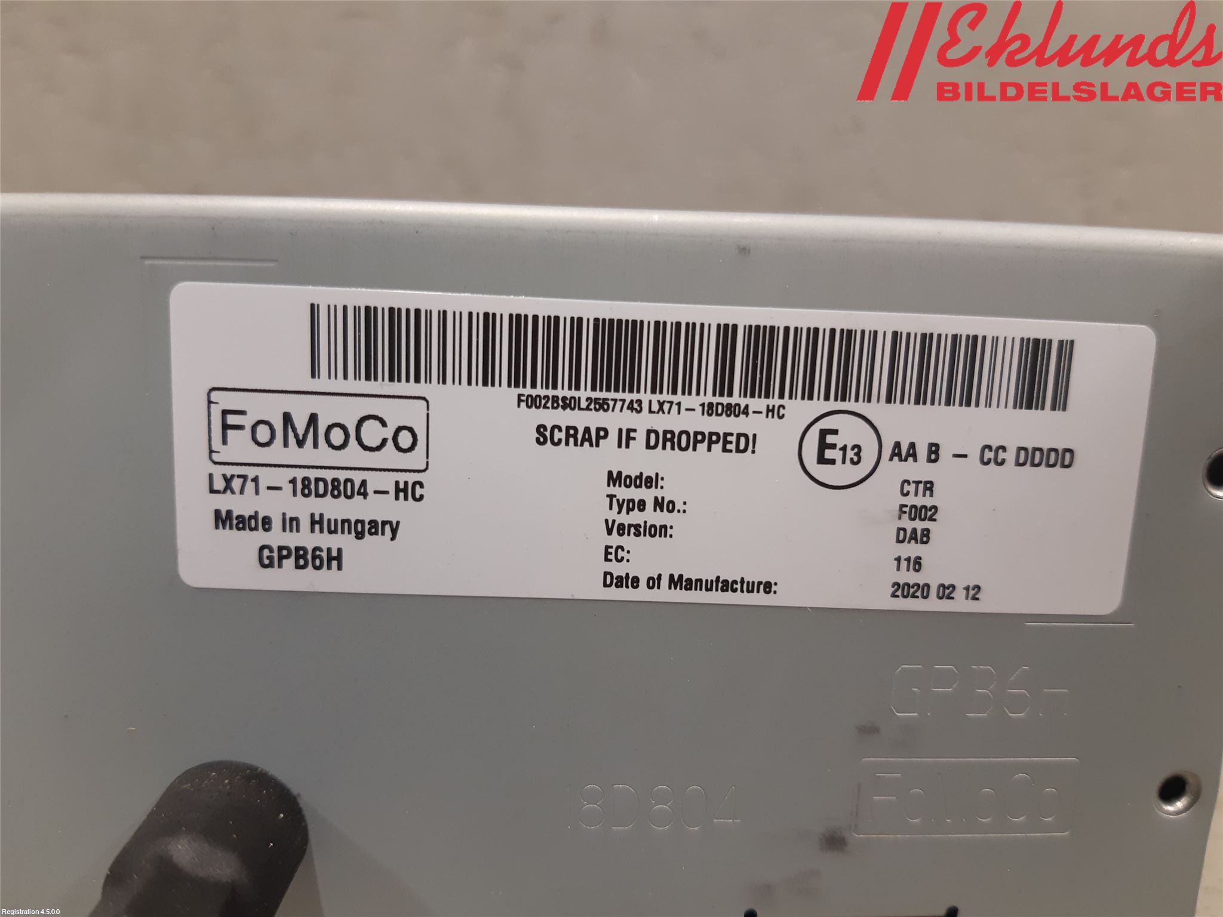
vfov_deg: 53.1
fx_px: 919
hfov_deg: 67.3
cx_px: 612
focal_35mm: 26
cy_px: 458
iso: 160
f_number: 1.7
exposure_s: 1/50
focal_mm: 3.93
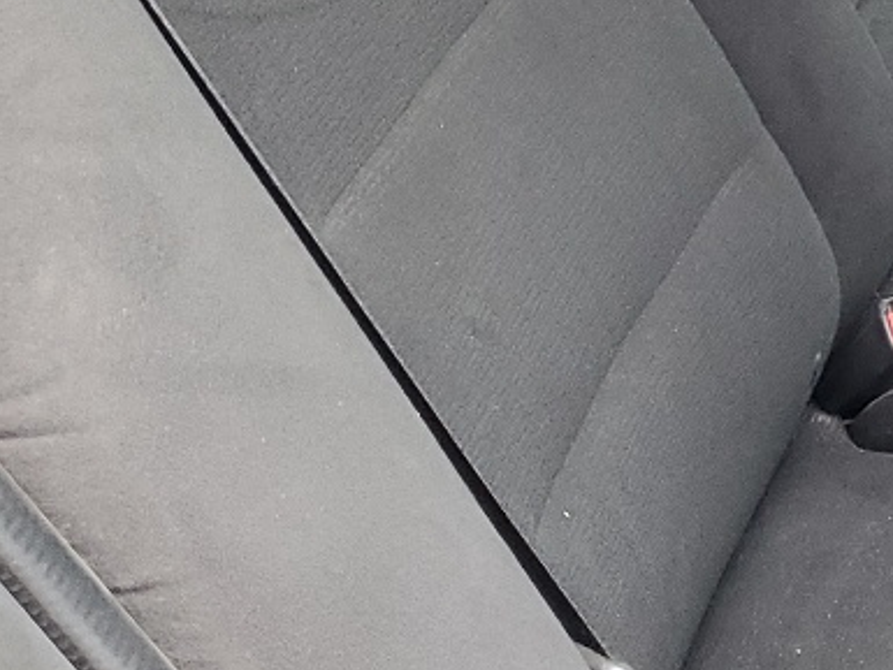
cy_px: 32
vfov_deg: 13.6
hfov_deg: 15.7
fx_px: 2787
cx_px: 1577
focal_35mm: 108
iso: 98
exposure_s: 1/120
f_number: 1.5
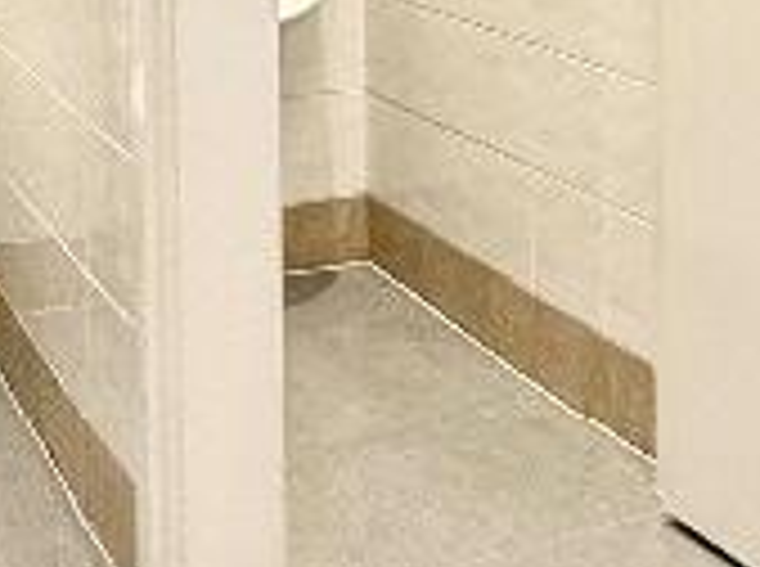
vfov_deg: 16.3
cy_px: -194
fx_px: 1862
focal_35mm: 85
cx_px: 872
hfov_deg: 21.6
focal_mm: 2.22
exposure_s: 1/100
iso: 125
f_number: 2.2
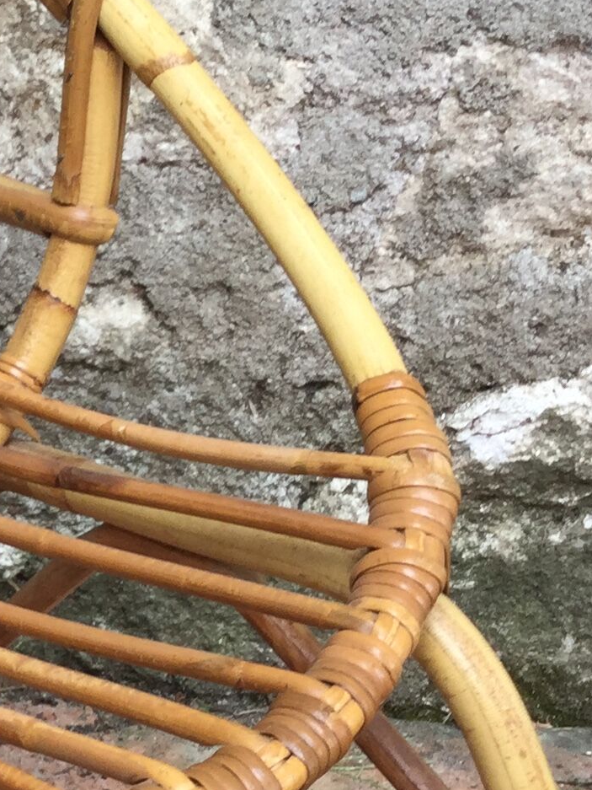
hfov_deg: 13.1
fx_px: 2462
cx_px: -234
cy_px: 464
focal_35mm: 108
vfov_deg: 18.2
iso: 25
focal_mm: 3.3
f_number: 2.4
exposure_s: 1/120
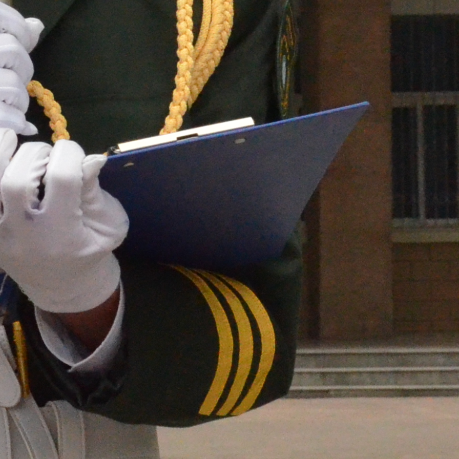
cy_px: 68
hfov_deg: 8.8
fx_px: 2940
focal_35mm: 196
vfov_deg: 8.9
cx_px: -162
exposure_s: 1/500
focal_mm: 28
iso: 4000
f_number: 9
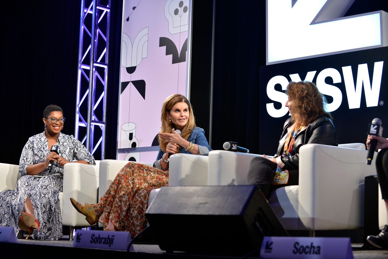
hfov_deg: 28.8
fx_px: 755
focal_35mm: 70
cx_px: 194
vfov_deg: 19.5
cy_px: 130
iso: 800
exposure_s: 1/160
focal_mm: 70
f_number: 4
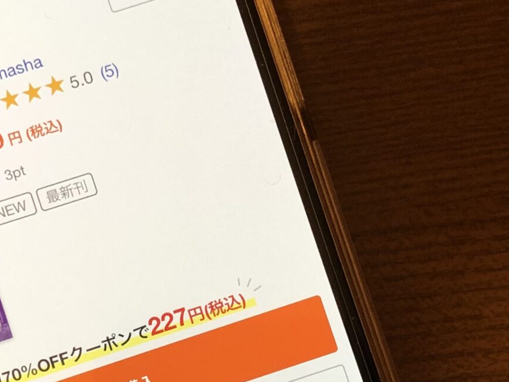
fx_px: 1220
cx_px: 211
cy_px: 304
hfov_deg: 23.5
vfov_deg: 17.6
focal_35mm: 83
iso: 50
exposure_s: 1/17
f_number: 1.8
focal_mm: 3.99
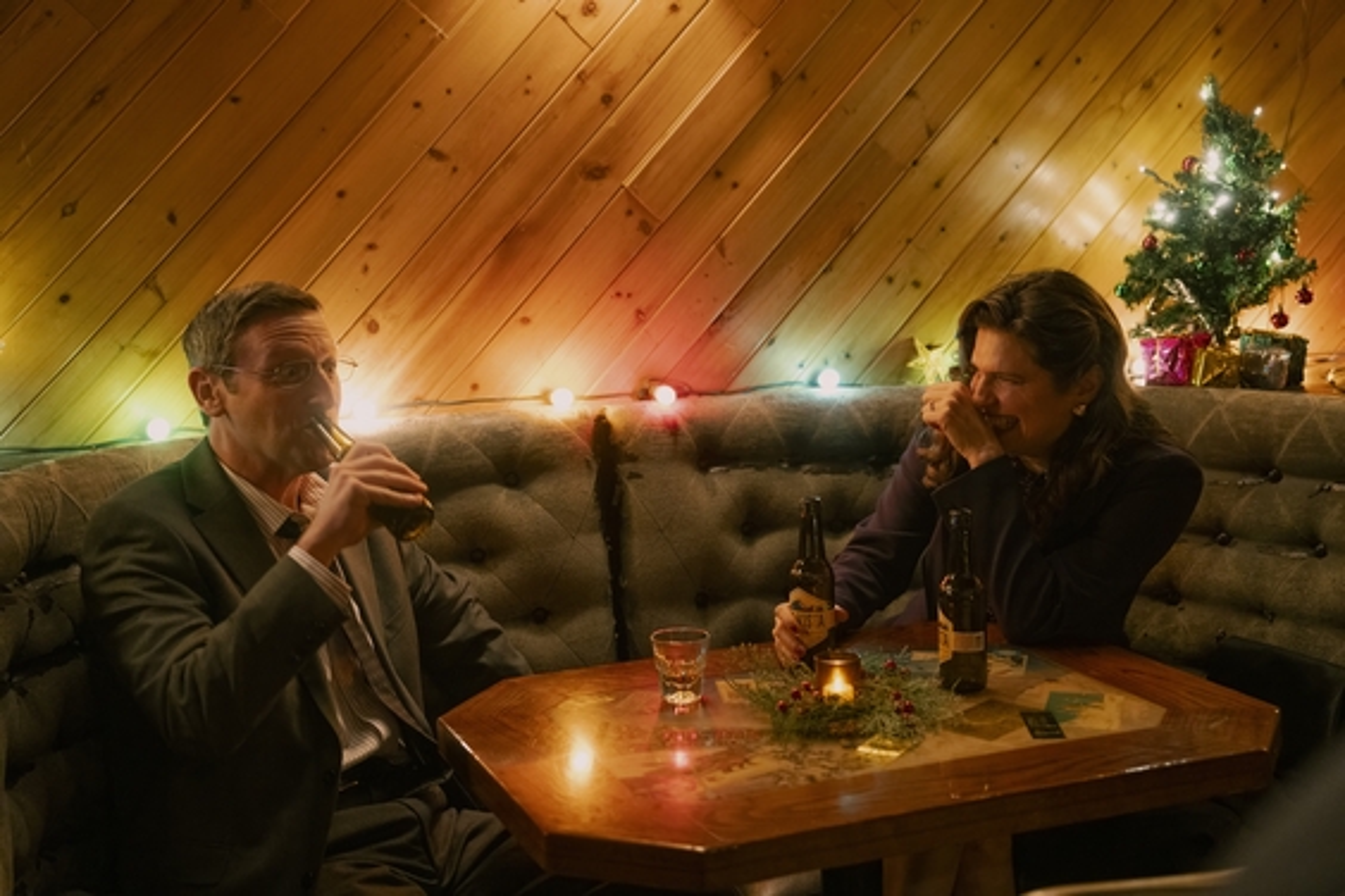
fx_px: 1793
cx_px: 672
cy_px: 448
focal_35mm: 48
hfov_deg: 41.1
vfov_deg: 28.1
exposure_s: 1/60
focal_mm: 48
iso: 5000
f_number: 2.8
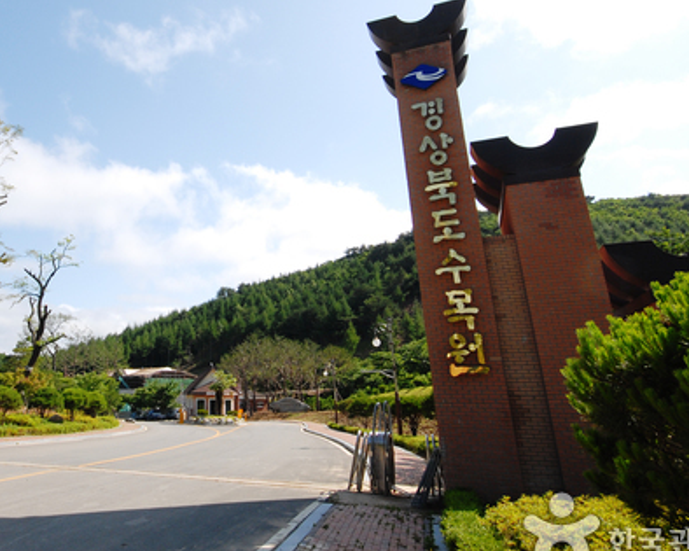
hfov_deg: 65.2
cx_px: 200
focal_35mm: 25
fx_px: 510
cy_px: 196
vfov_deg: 55.9
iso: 200
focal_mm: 10
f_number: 9
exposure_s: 1/320
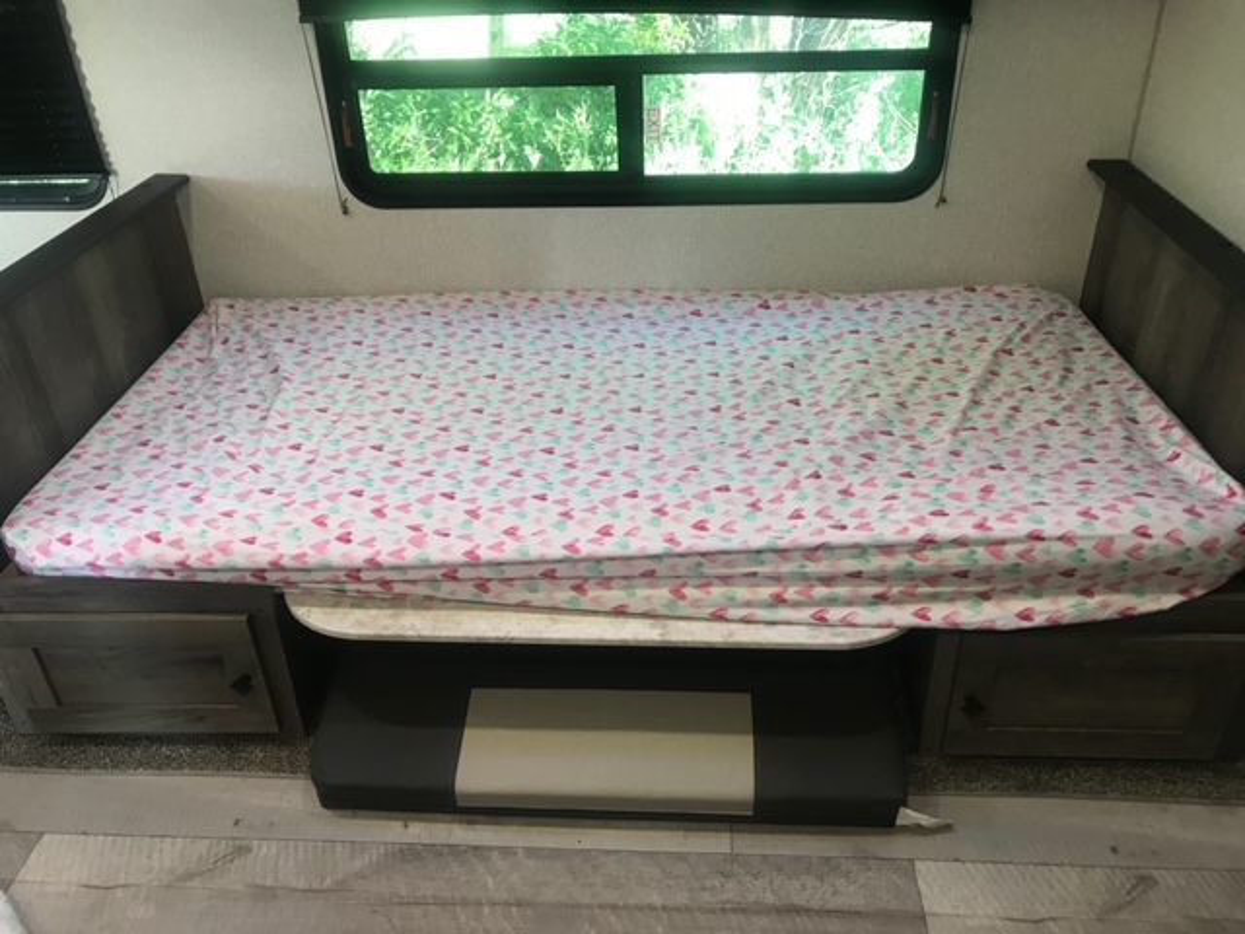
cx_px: 622
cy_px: 467
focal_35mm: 28
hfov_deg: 63.4
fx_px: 1007
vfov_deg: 49.7
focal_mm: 3.99
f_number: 1.8
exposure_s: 1/24
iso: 32
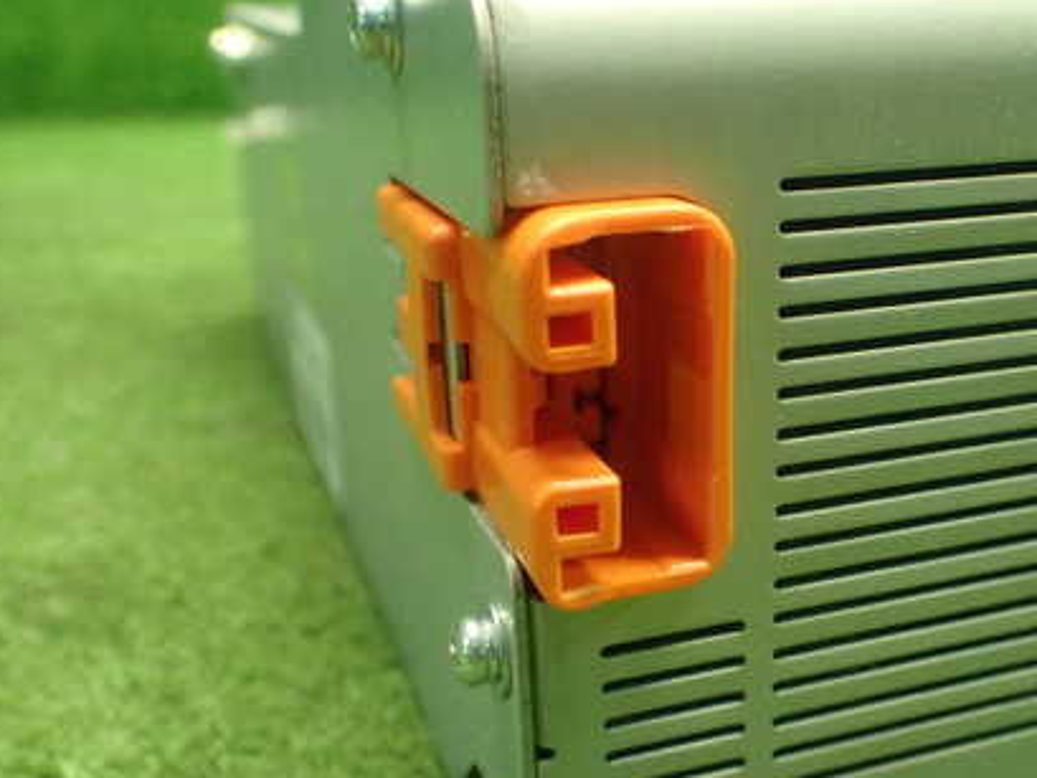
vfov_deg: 32.8
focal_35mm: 44
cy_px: 443
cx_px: 662
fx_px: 1319
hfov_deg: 42.5
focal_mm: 5.4
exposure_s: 1/80
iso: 800
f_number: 2.3
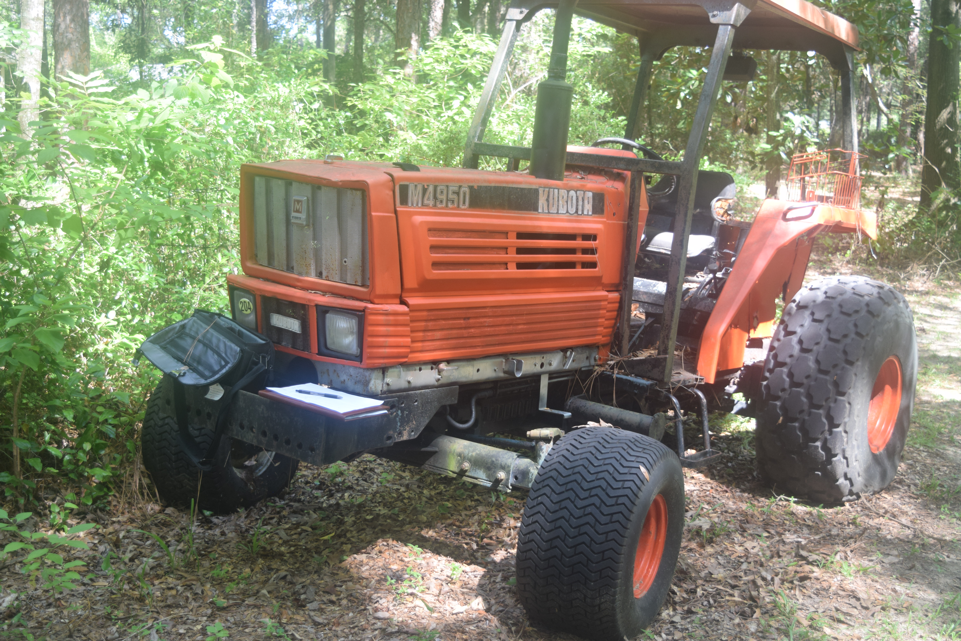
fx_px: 1161
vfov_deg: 30.8
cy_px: 320
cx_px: 480
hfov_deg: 45.0
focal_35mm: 44
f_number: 5
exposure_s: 1/100
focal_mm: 29
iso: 400
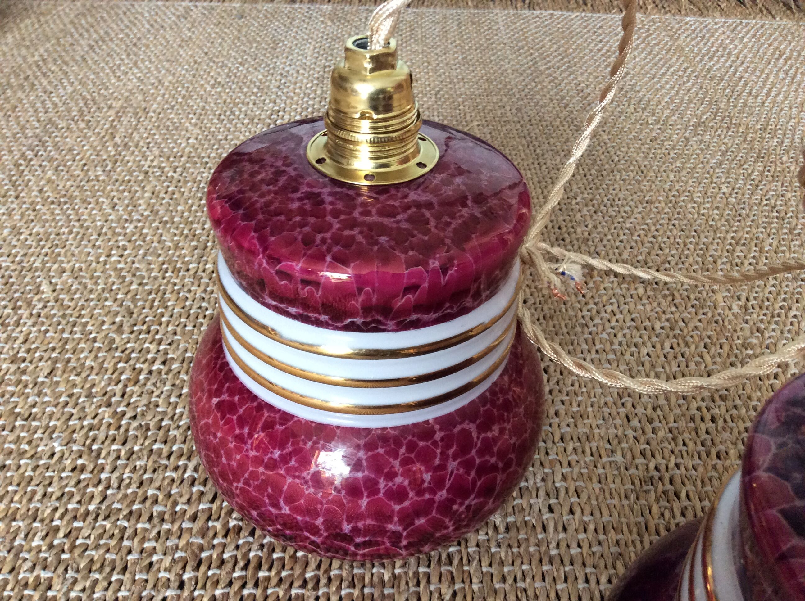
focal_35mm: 32
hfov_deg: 56.9
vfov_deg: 44.1
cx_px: 402
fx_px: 743
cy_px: 300
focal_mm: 3.3
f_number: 2.4
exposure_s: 1/25
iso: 160
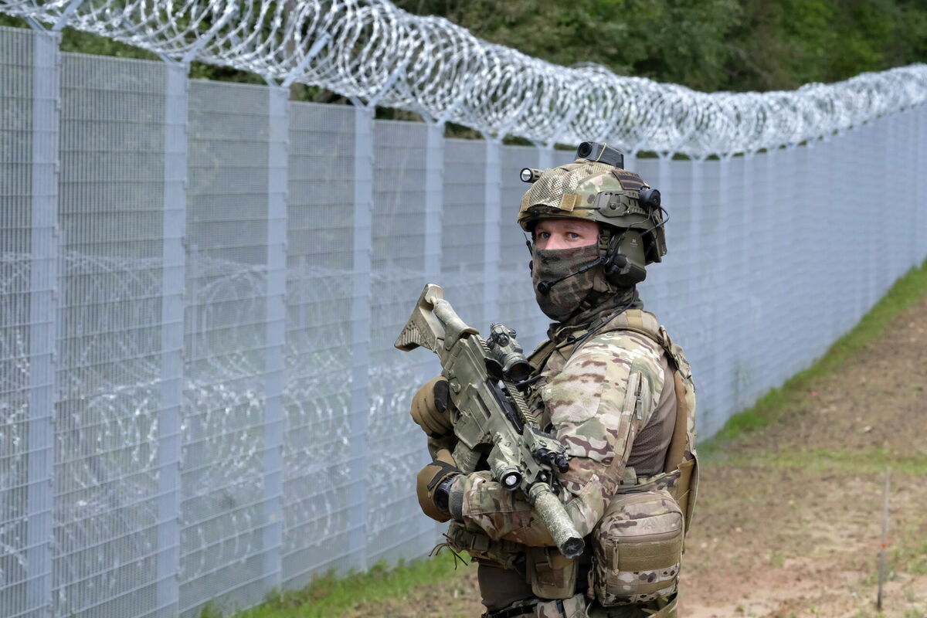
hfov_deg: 13.7
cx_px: 464
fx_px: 3862
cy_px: 309
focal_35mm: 150
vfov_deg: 9.1
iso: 3200
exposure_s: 1/400
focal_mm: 100
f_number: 10
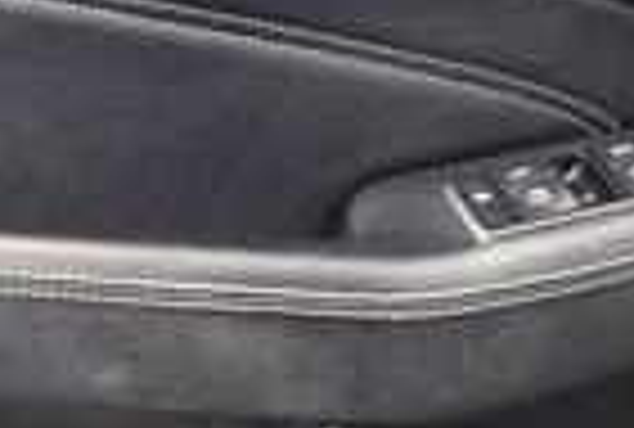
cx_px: 175
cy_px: 293
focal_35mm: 163
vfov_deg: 8.5
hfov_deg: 12.5
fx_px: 2880
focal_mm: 18
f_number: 3.5
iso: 3600
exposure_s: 1/60
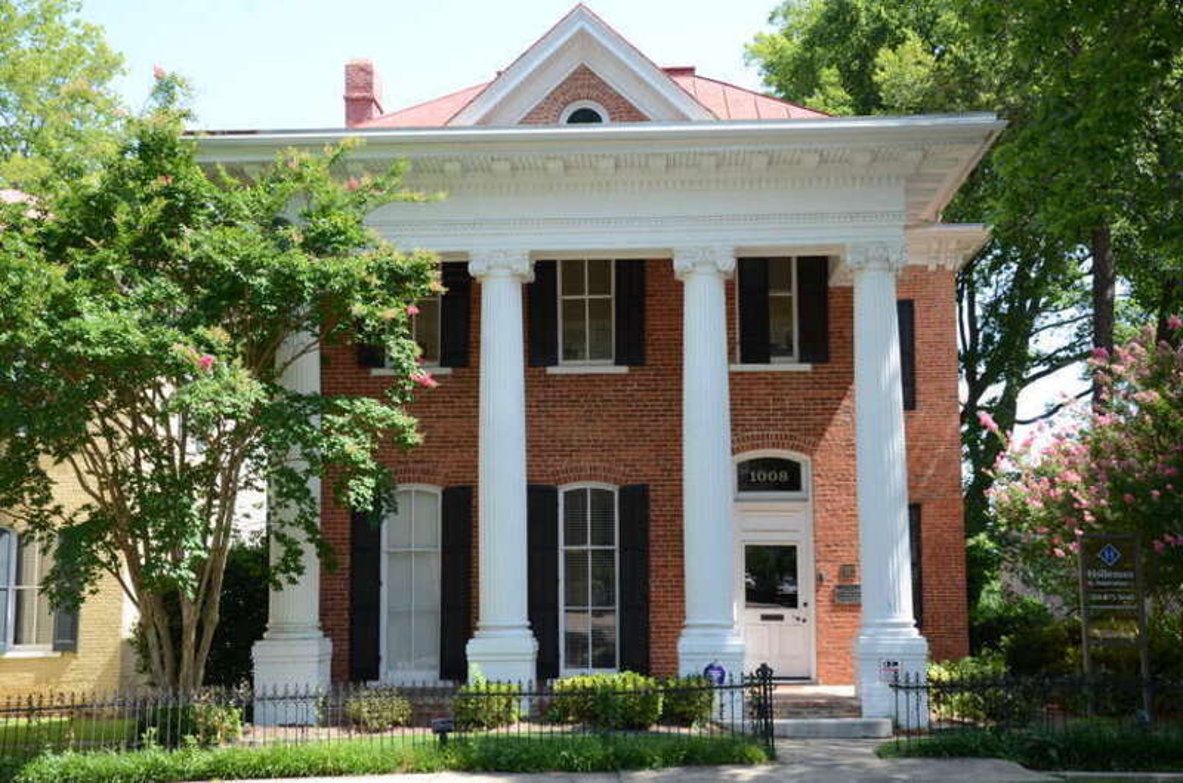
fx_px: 1574
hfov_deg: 41.2
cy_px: 392
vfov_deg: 28.0
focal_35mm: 48
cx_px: 592
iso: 160
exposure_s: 1/160
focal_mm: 32
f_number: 6.3
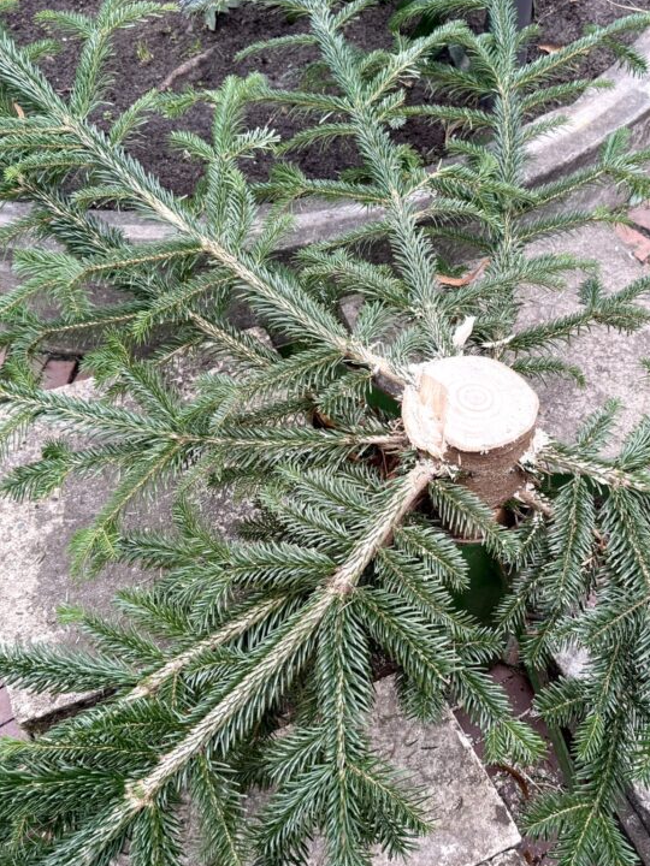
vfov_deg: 46.7
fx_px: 1001
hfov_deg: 35.8
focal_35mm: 40
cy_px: 474
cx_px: 394
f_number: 1.78
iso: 100
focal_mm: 6.76
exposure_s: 1/123
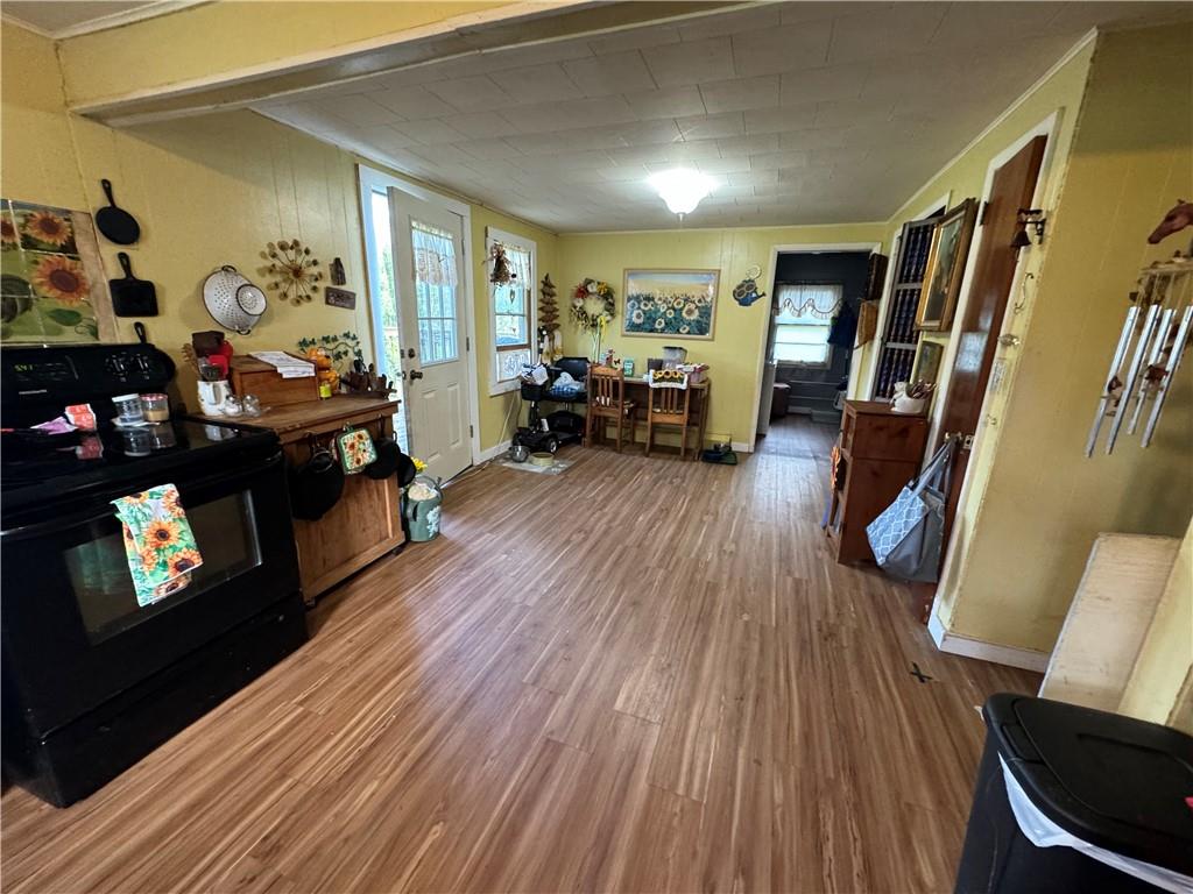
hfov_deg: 102.1
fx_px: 482
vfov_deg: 85.7
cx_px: 596
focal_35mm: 14
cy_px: 447
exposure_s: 1/60
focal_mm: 2.22
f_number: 2.2
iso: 500
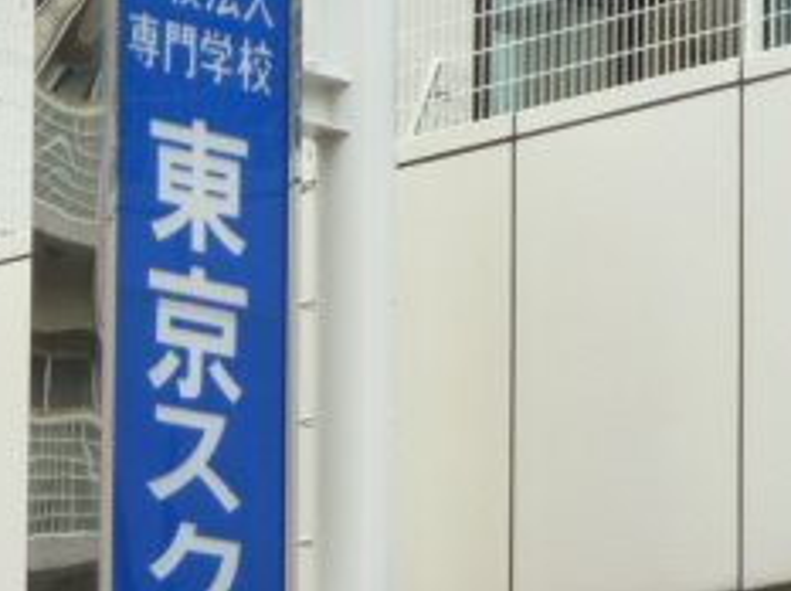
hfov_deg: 5.3
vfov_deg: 3.9
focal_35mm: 377
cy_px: 703
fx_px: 8601
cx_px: 360
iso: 80
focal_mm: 22.5
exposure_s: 1/60
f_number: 4.5
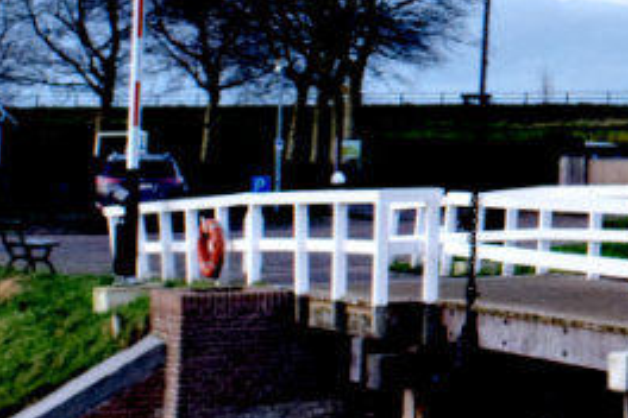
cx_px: 1420
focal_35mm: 109
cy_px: -178
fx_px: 1901
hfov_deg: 14.1
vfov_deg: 12.1
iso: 200
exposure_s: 1/125
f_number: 5.6
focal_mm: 16
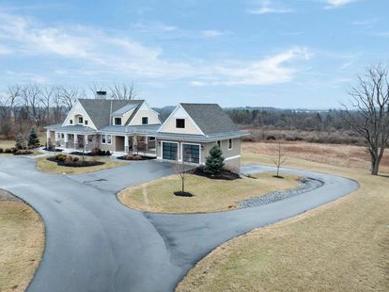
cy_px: 137
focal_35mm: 29
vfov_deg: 48.2
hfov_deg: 61.2
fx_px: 326
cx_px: 156
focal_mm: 12.29
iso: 100
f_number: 7.1
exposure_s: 1/50
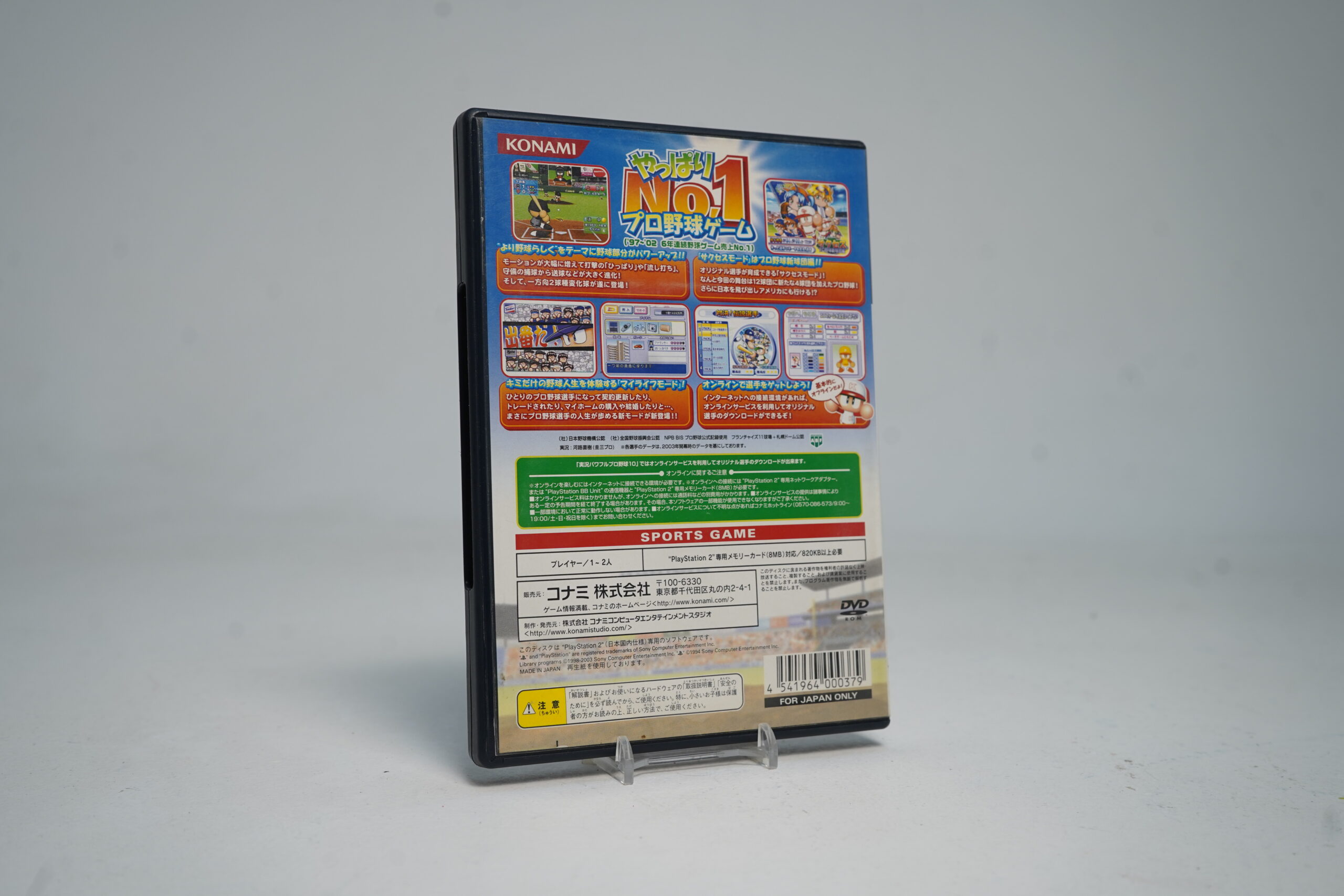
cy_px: 448
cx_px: 672
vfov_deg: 37.9
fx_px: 1307
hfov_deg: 54.4
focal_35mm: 35
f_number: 6.3
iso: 250
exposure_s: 1/40
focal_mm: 35
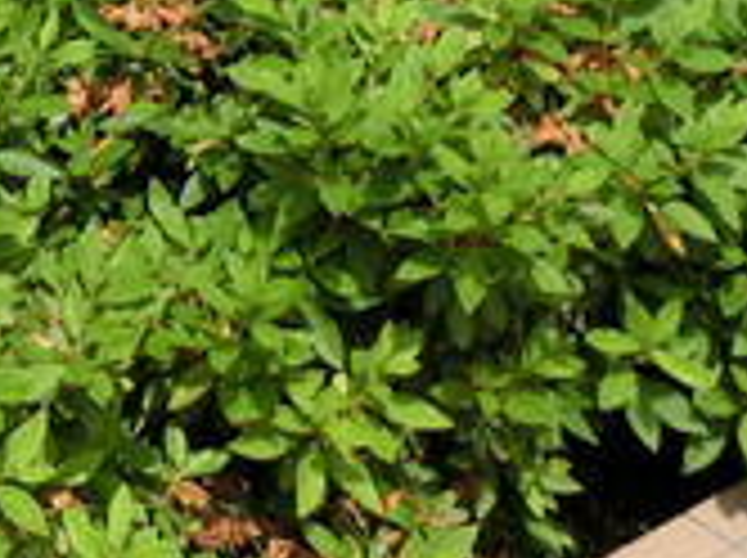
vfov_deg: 14.9
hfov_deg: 20.5
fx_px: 1875
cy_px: -432
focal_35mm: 87
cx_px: -243
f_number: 7.9
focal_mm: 4.24
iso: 80
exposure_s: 1/160
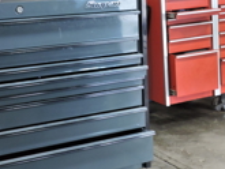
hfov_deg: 19.5
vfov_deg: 15.2
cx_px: 235
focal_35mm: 97
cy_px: 41
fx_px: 631
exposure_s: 1/30
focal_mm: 7.1
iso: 400
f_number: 3.3
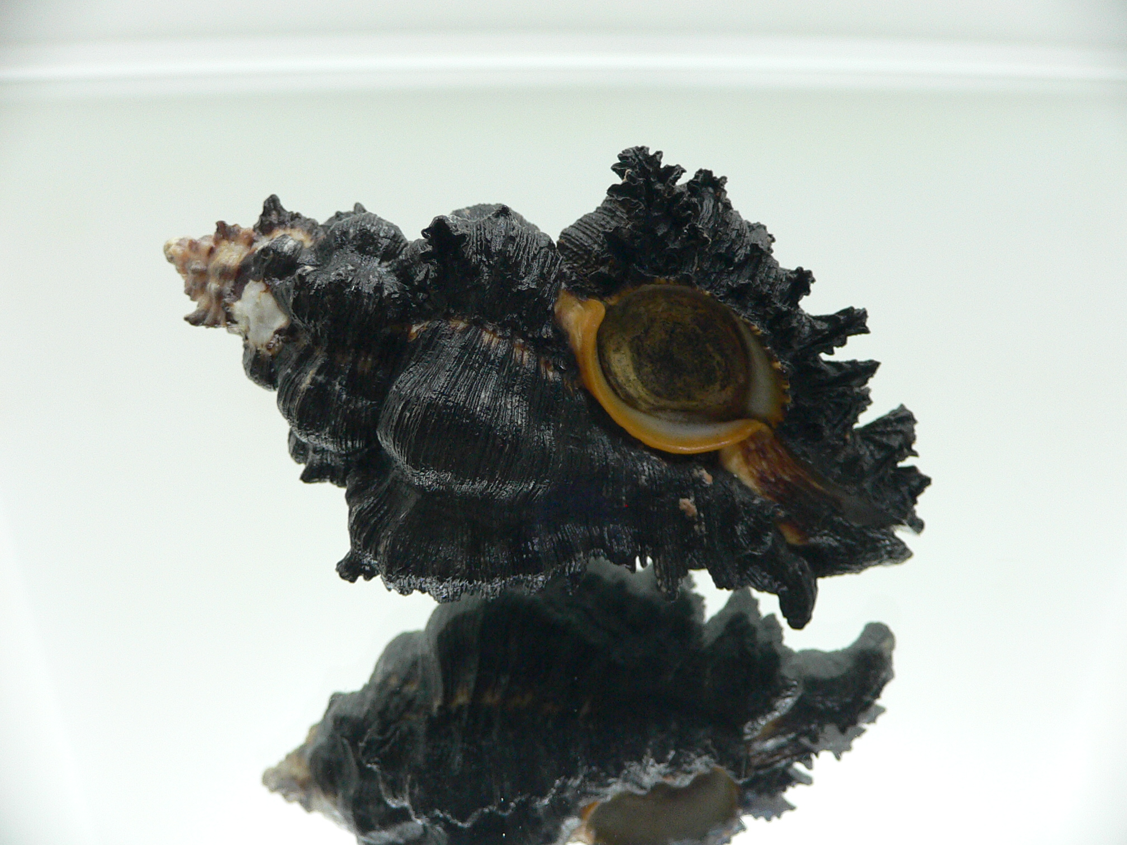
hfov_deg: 52.6
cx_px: 564
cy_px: 422
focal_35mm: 35
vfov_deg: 40.7
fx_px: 1140
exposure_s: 1/60
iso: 150
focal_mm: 4.6
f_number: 2.8
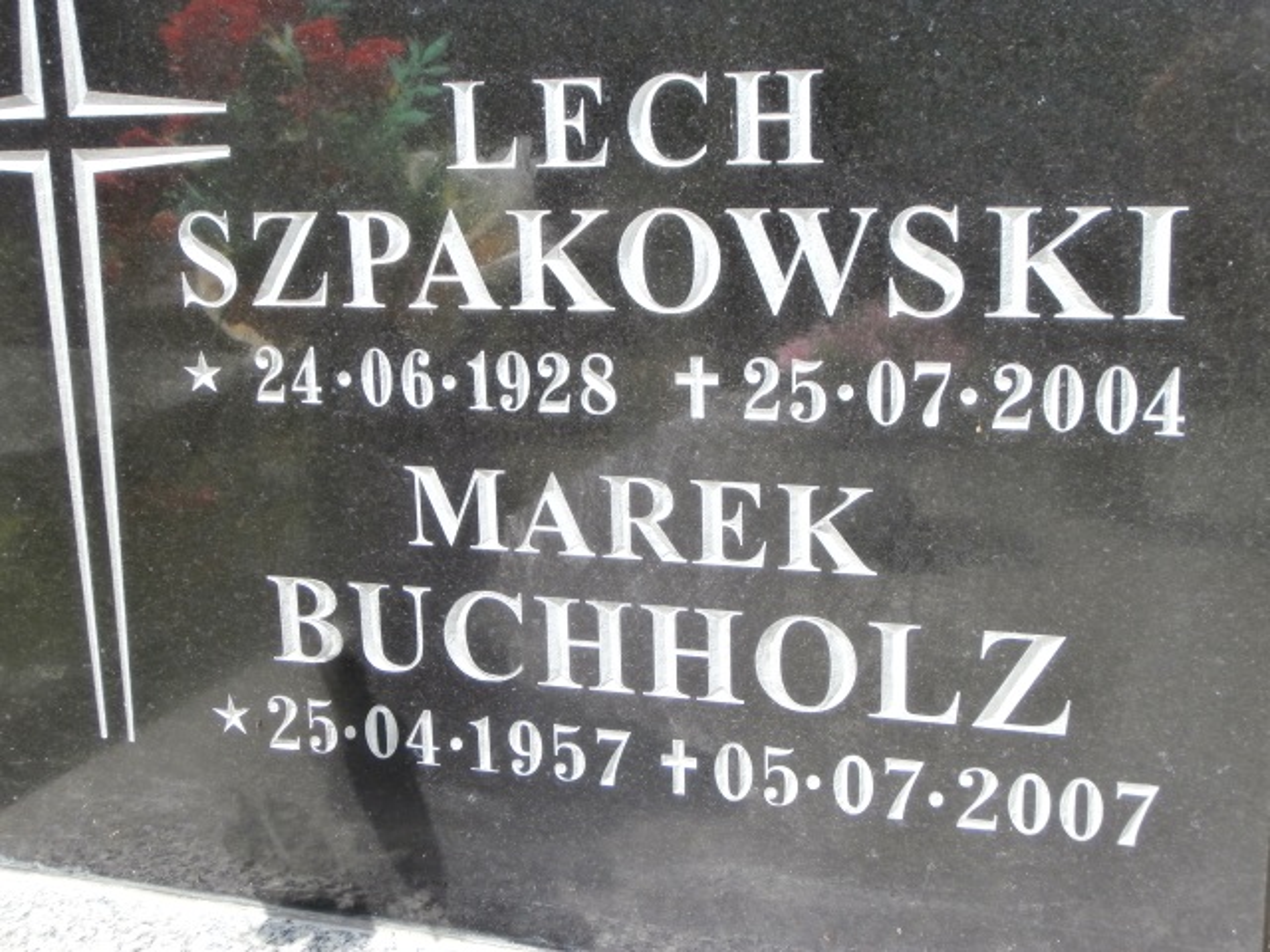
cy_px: 476
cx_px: 635
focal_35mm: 47
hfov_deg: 40.4
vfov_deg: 30.9
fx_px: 1724
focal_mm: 8.29
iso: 100
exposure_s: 1/250
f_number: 4.2
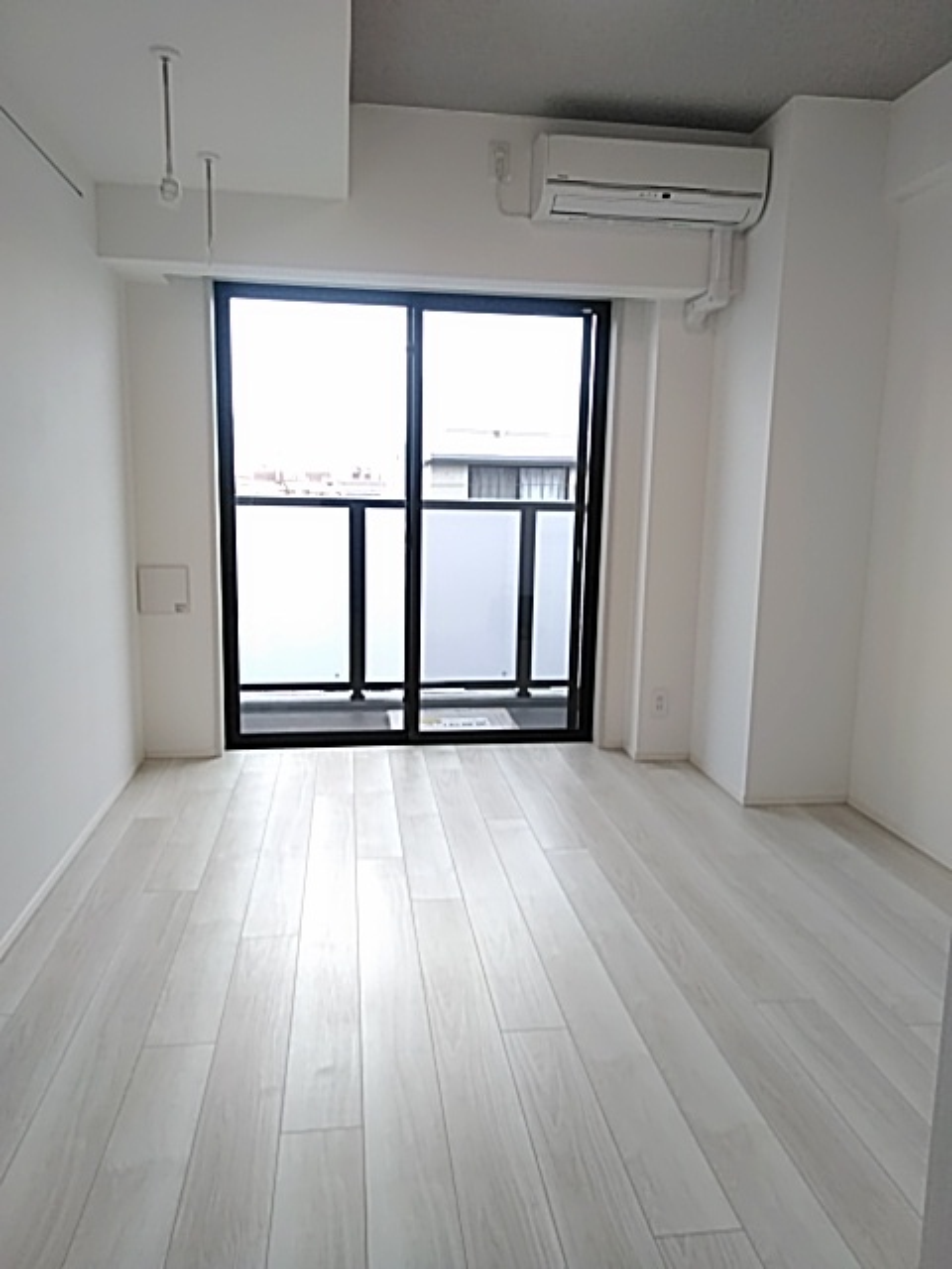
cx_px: 476
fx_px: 990
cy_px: 634
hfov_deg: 51.4
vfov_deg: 65.3
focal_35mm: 27
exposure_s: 1/125
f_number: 2.2
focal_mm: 3.46
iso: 98
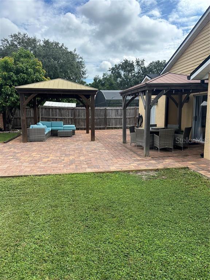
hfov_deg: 56.8
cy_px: 140
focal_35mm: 24
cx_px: 105
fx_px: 194
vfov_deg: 71.6
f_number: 1.78
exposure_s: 1/2070
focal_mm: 6.86
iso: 80
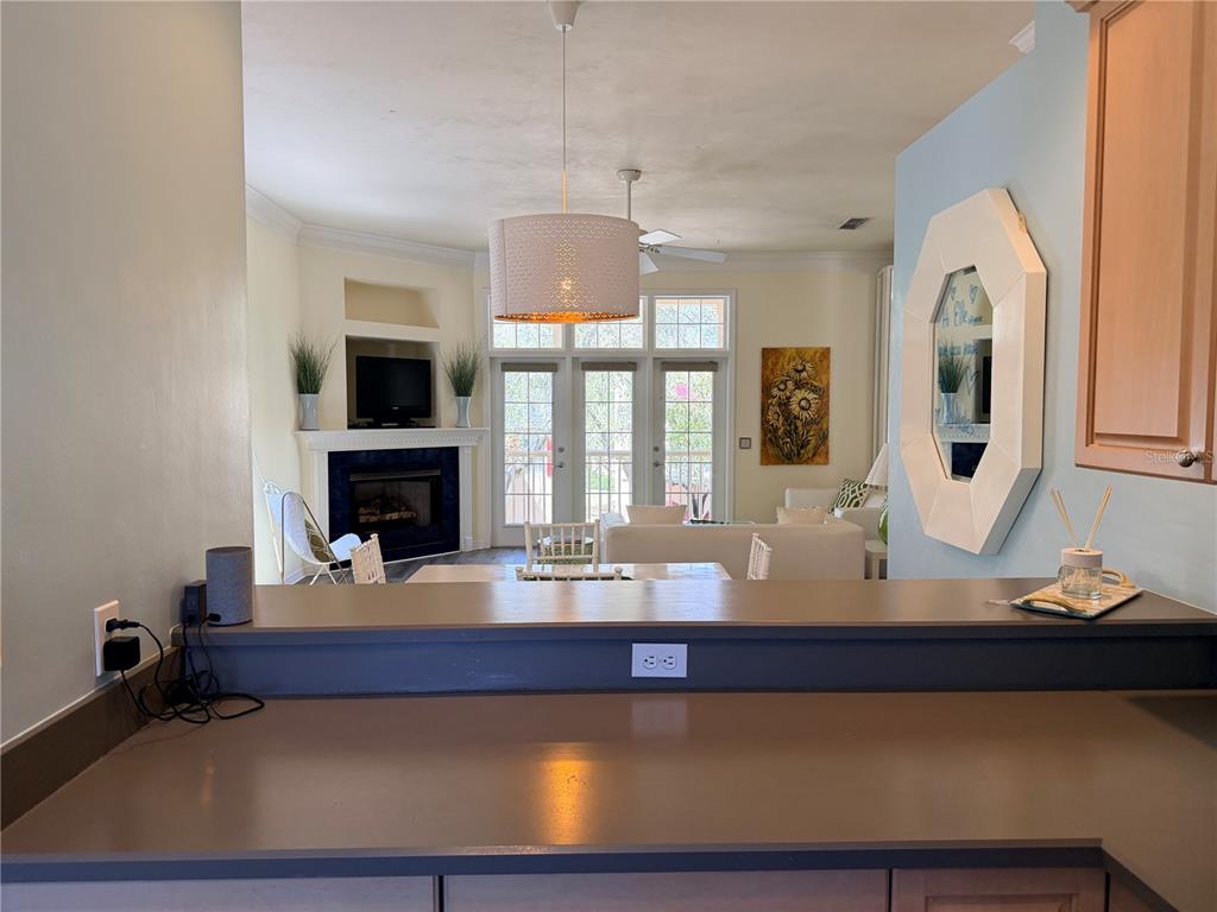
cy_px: 456
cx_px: 608
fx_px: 844
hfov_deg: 71.6
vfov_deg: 56.8
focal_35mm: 24
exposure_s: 1/224
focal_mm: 6.76
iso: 200
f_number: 1.78
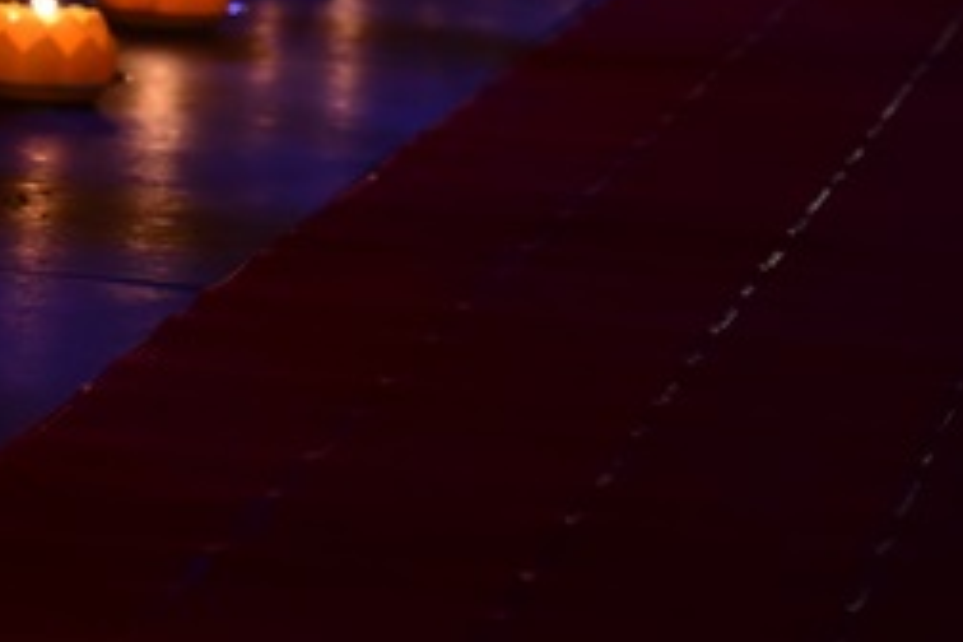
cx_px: -180
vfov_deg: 6.2
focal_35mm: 222
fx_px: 5938
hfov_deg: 9.2
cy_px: 164
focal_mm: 86
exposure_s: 1/60
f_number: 4
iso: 1600
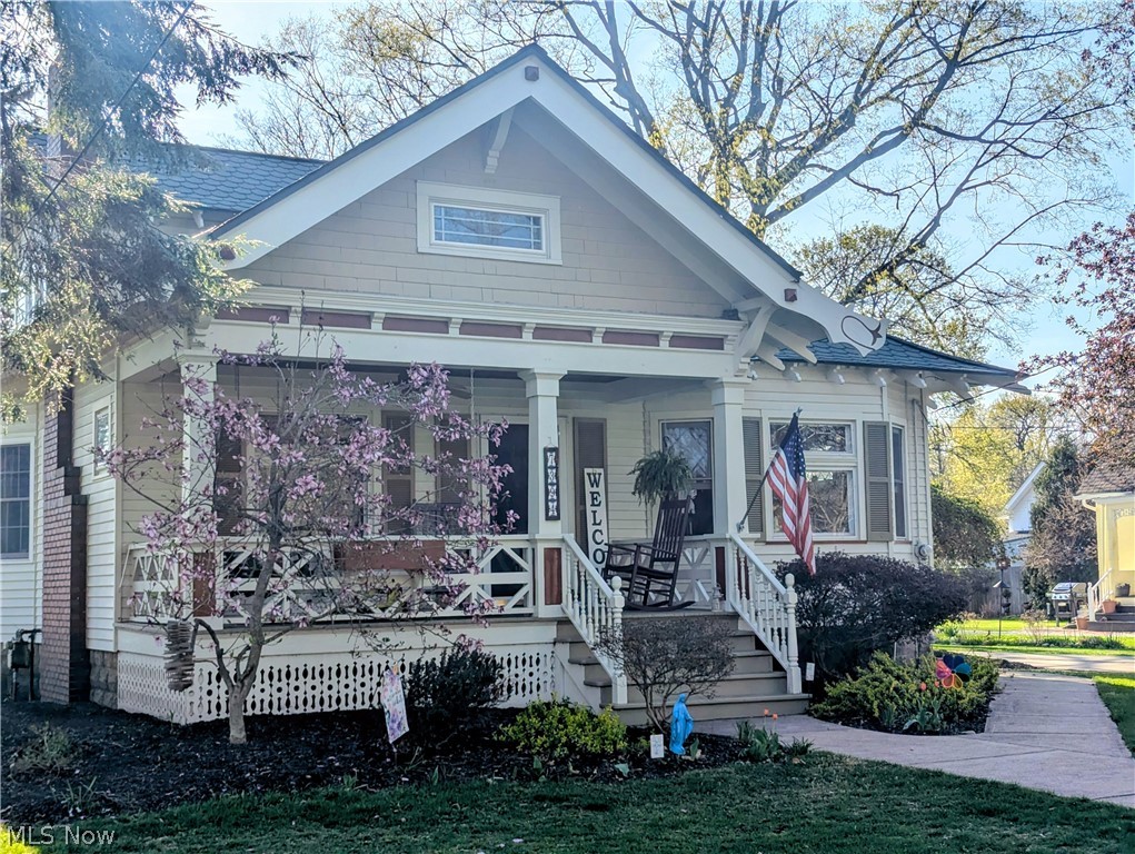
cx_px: 568
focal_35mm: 48
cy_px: 427
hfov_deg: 39.6
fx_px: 1576
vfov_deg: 30.3
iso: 44
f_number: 1.85
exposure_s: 1/2710
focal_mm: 6.81
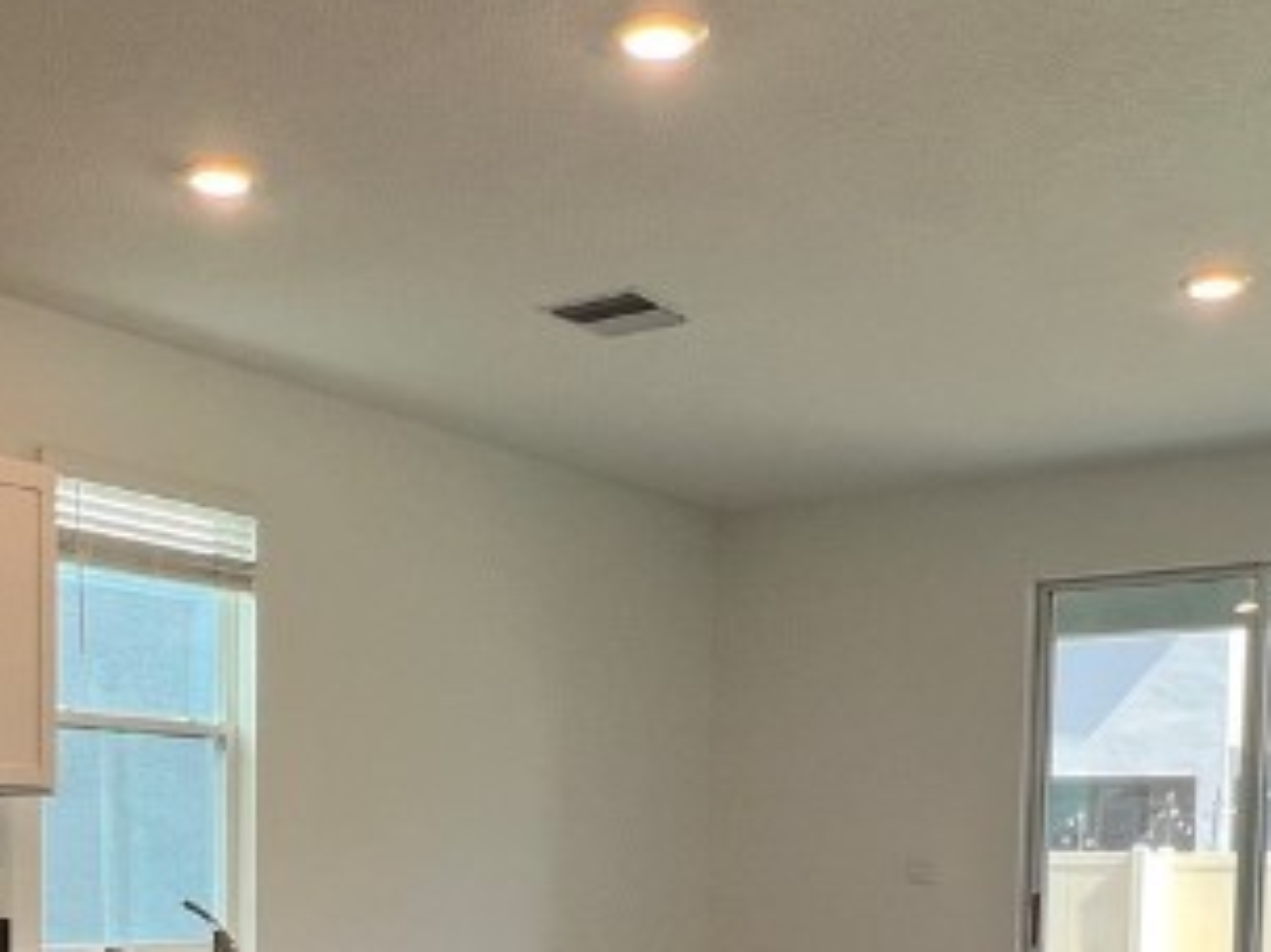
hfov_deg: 42.7
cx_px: 508
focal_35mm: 44
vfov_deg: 30.5
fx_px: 1615
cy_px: 952
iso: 64
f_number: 1.8
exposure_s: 1/120
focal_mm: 1.57
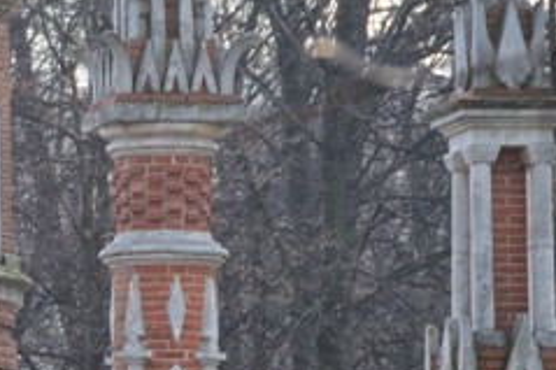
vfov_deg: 3.0
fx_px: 7146
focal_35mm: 463
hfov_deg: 4.4
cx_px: -198
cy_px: 464
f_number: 8
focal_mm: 82
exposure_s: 1/400
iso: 500
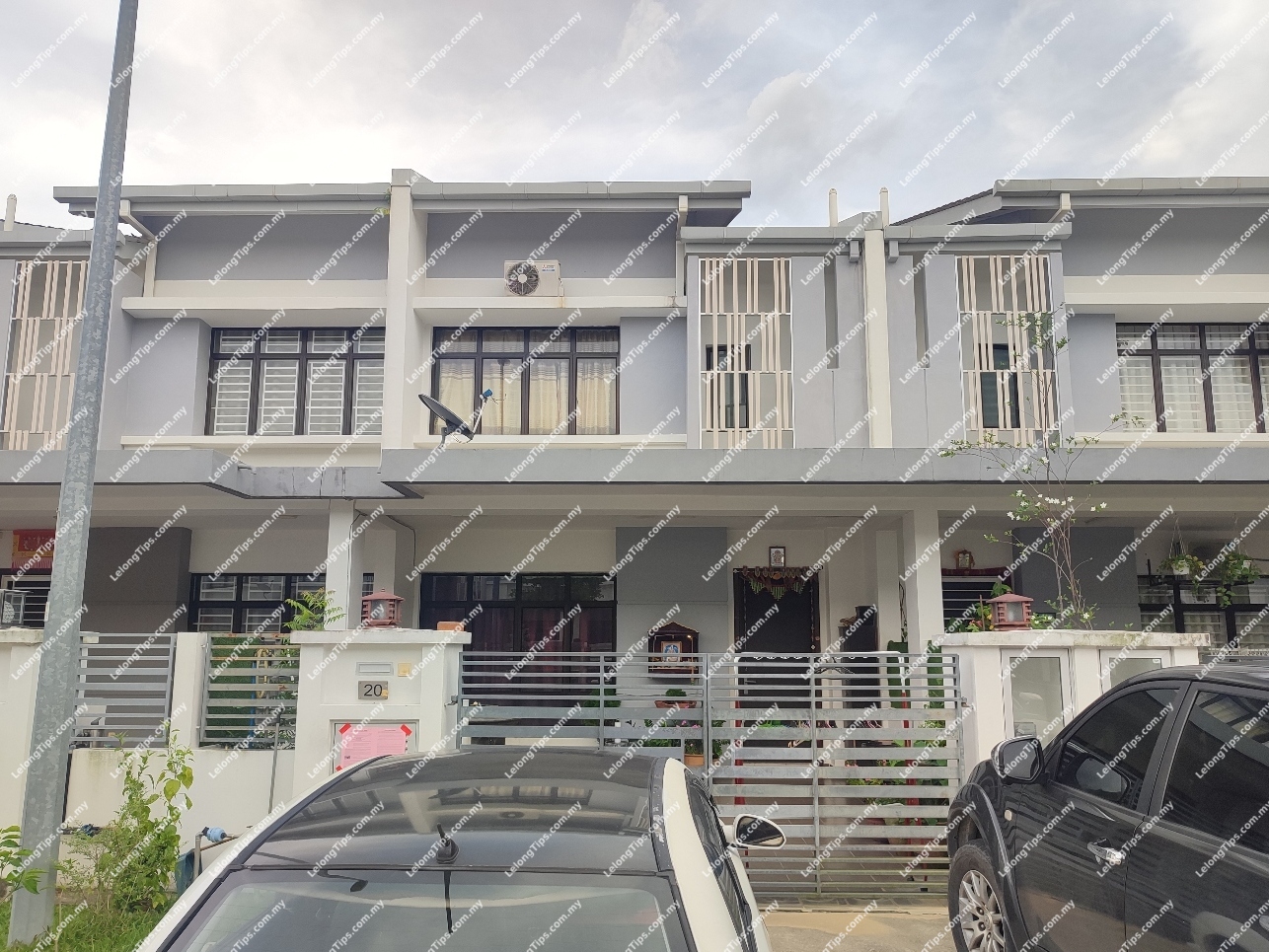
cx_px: 634
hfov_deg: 71.6
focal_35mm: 24
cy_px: 476
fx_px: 880
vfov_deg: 56.8
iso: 50
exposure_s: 1/355
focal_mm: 5.89
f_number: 1.89
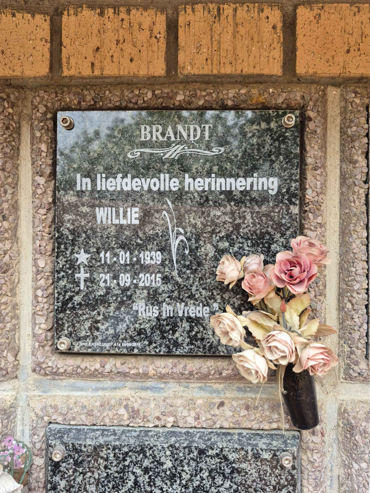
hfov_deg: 58.9
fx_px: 328
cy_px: 246
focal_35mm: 23
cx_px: 185
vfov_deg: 73.9
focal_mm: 5.4
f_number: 1.8
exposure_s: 1/180
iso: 100
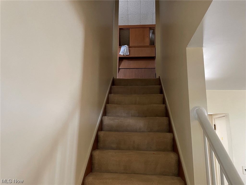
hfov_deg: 67.3
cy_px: 92
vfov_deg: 53.1
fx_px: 185
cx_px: 123
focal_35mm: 26
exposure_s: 1/60
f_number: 1.6
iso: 400
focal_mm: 4.2
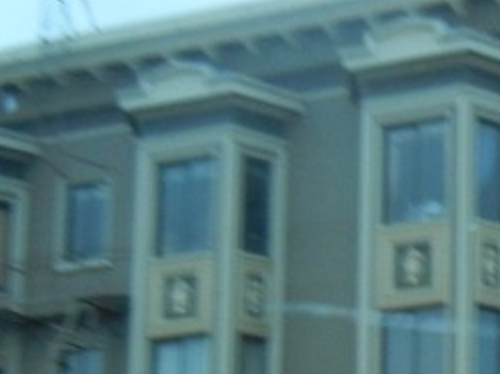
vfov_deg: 11.6
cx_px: 710
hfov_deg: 15.1
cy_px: 550
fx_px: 1775
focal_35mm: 123
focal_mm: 5.4
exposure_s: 1/36
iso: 400
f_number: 3.5
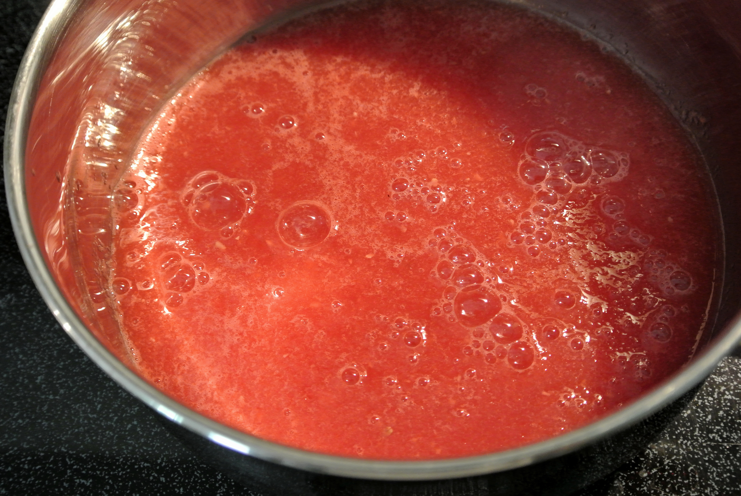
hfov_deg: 49.5
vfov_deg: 34.3
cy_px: 248
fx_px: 804
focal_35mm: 39
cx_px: 370
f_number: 4
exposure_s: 1/15
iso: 800
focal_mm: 14.5
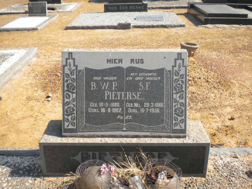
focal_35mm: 41
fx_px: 298
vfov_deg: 35.1
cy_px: 94
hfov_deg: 45.8
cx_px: 126
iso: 80
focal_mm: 7.4
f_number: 4.9
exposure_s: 1/266
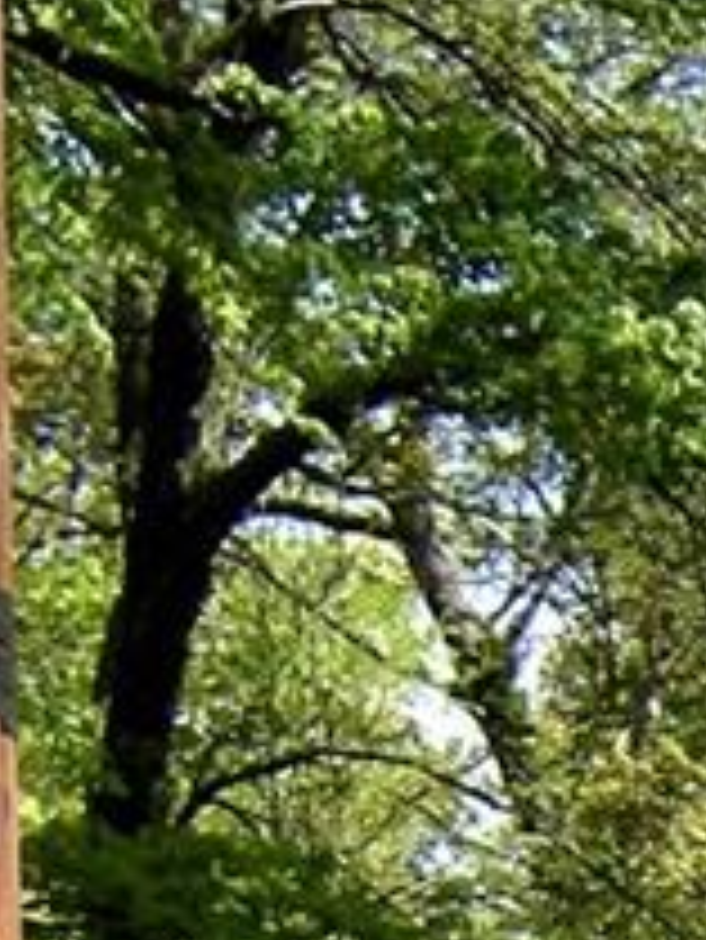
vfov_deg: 8.2
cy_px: 2798
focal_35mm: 206
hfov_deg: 6.4
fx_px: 5596
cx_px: 2392
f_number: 2.8
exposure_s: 1/378
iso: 64
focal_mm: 4.7
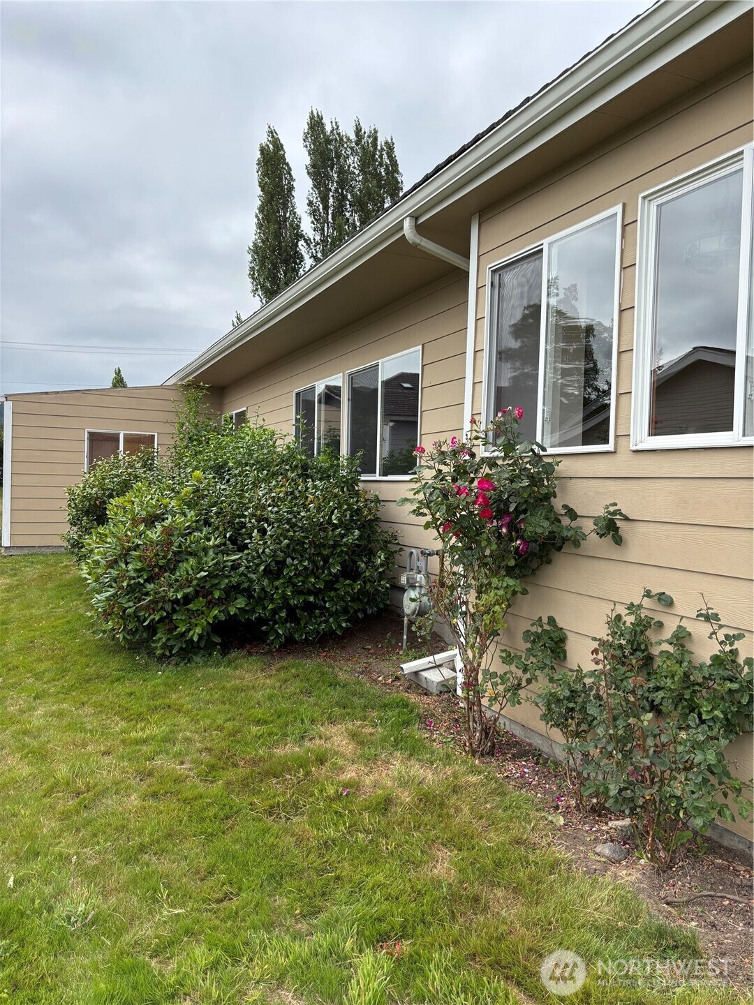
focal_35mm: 26
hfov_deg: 53.1
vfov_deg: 67.3
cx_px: 377
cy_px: 502
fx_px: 755
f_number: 1.6
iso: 50
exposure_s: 1/1949
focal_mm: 5.96
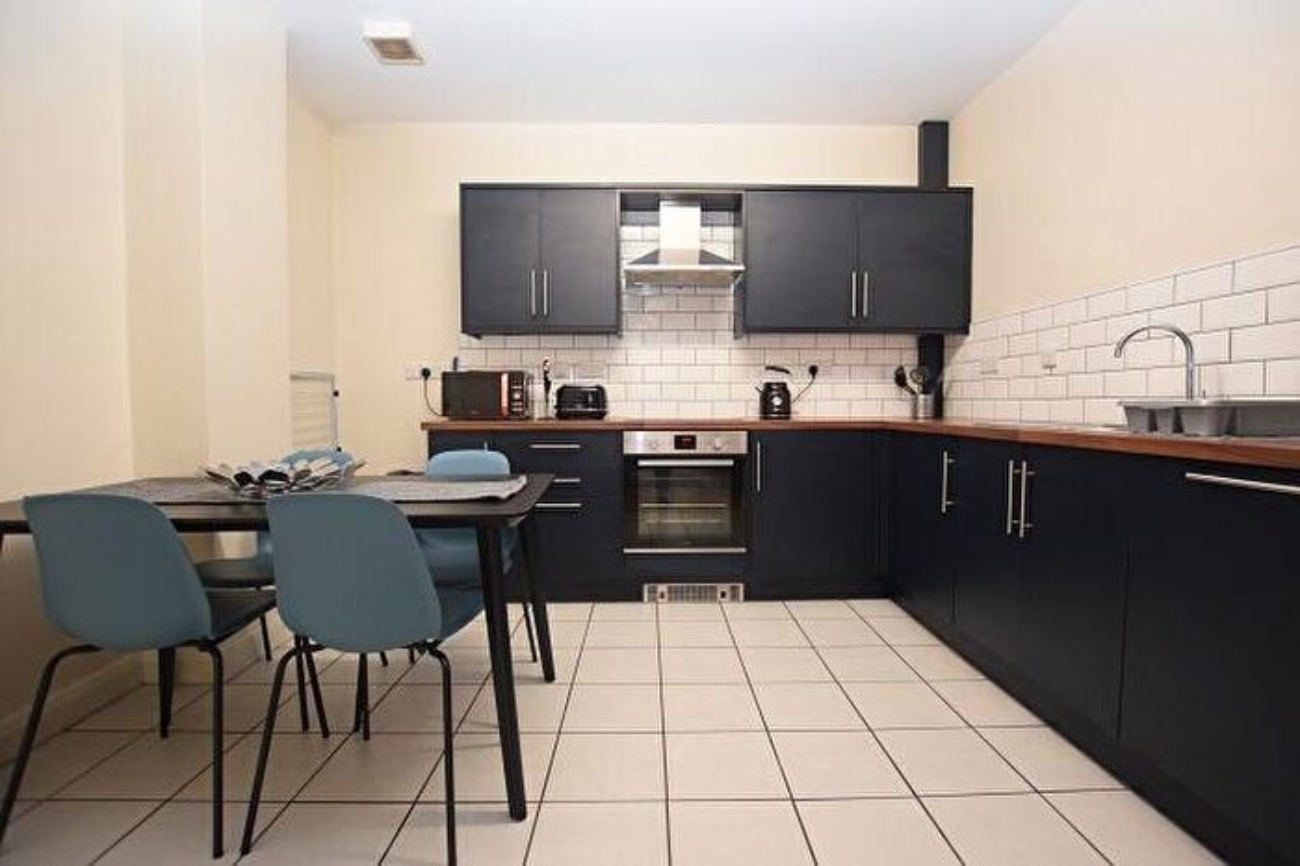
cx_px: 650
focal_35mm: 16
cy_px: 433
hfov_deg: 95.0
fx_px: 596
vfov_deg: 72.0
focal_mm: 11
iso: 1250
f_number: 3.5
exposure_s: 1/60
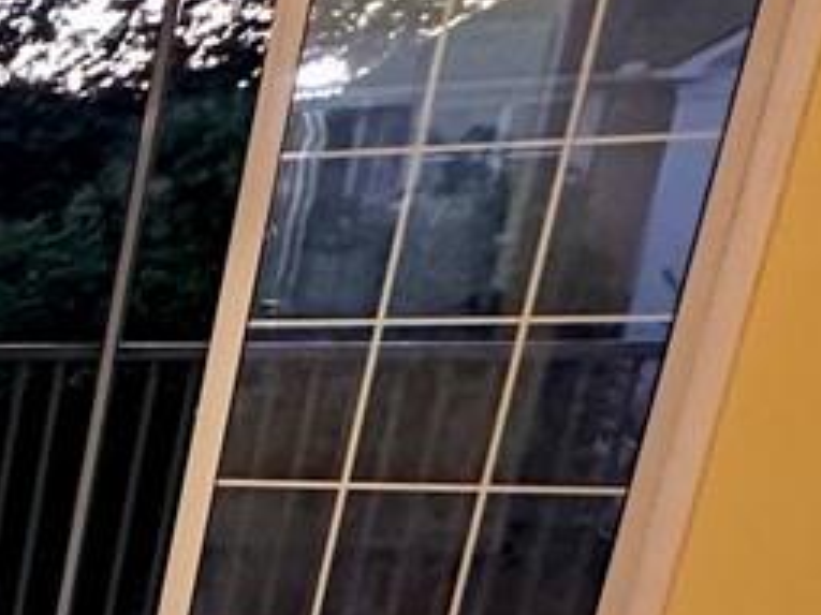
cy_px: 1017
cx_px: -1265
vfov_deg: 15.1
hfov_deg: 13.8
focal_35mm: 88
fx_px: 2086
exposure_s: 1/60
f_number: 2.2
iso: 250
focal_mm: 2.22
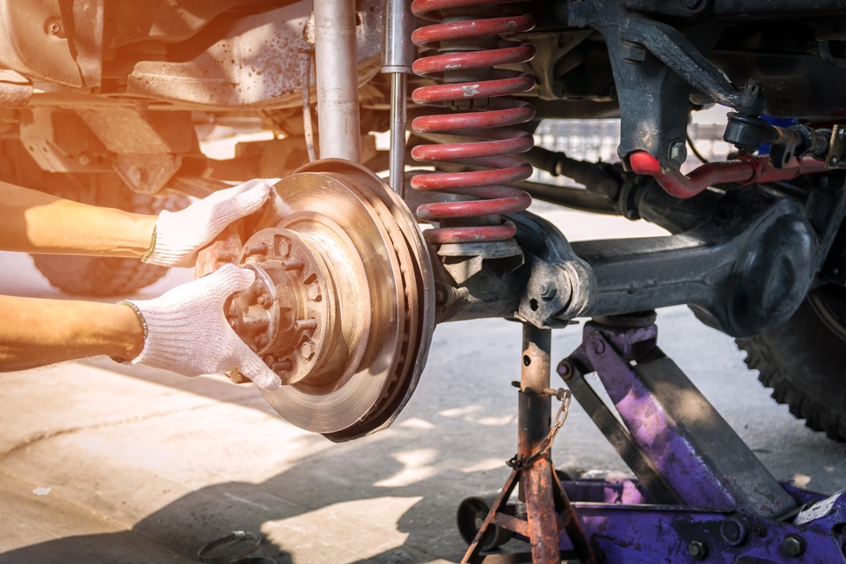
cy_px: 282
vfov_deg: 23.8
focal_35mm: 57
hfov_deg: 35.1
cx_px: 423
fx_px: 1339
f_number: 3.5
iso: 200
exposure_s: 1/100
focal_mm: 38
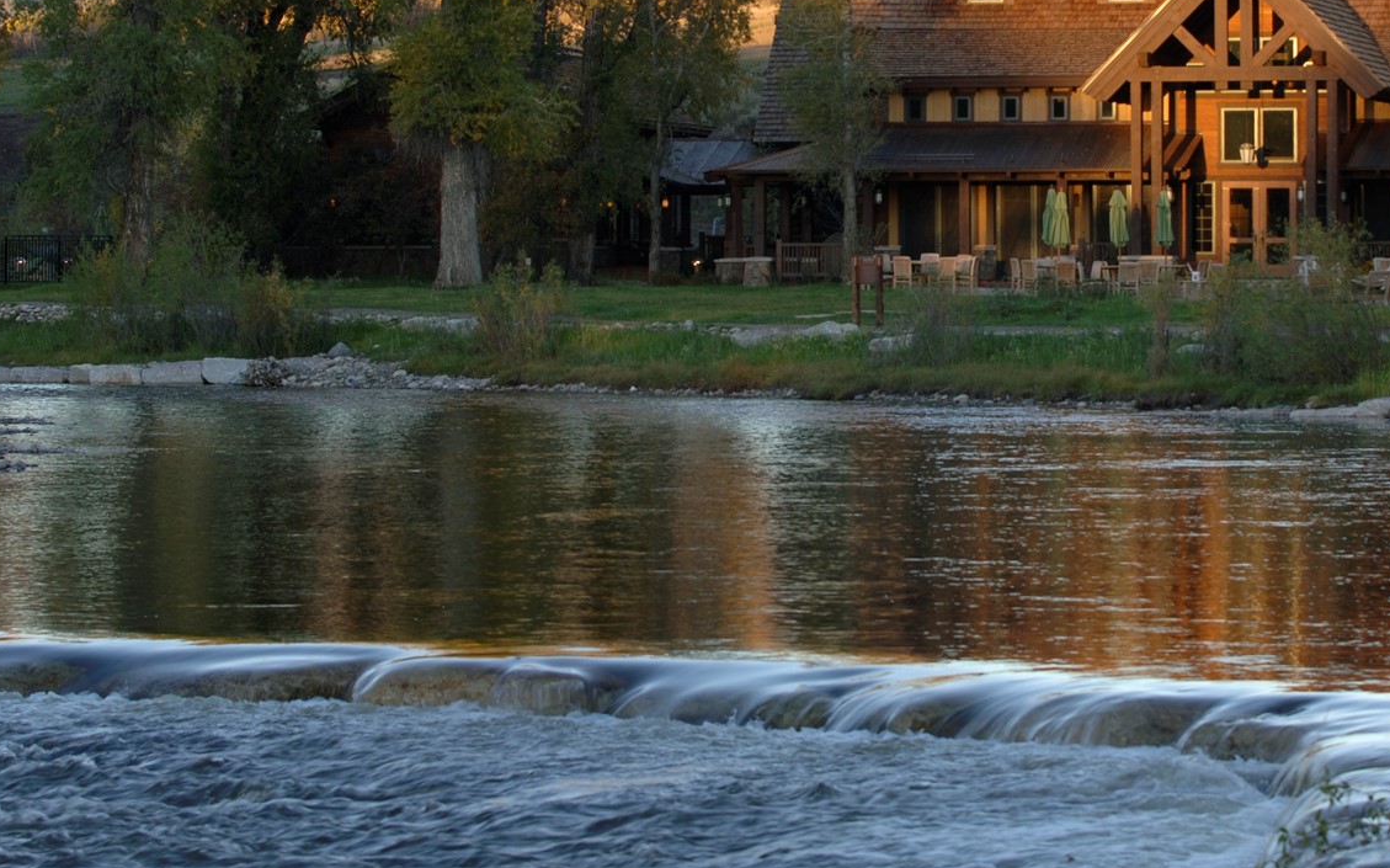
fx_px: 6969
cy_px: 247
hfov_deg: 11.4
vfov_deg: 7.1
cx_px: 957
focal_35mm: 184
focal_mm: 80
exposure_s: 1/40
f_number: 5.6
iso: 100
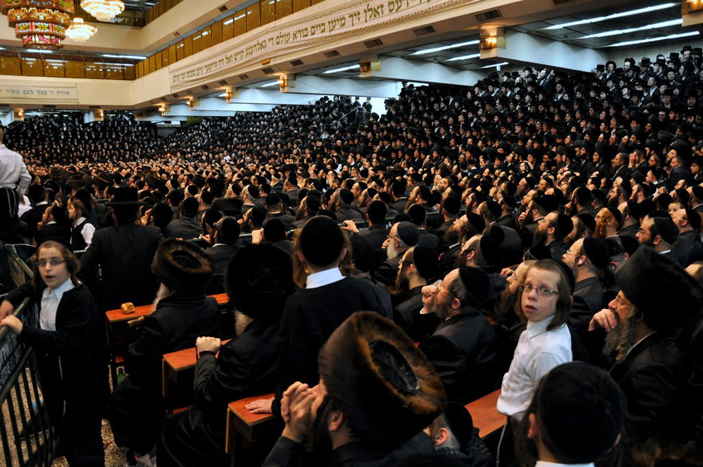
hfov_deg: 67.4
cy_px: 234
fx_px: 527
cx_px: 352
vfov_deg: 47.8
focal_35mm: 27
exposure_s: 1/60
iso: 800
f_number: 4
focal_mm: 18
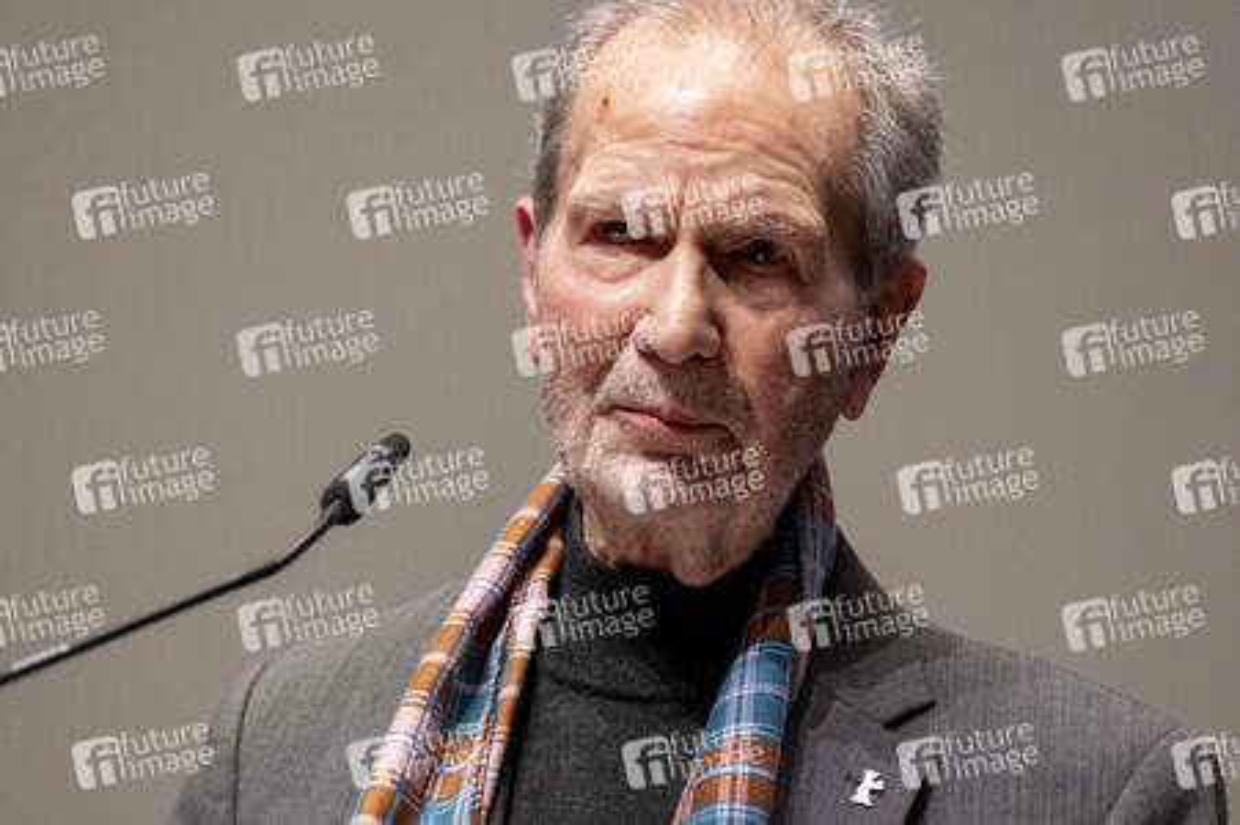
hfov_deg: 9.8
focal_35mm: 210
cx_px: 620
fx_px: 7228
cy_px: 412
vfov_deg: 6.5
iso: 2500
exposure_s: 1/280
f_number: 2.8
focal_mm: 140
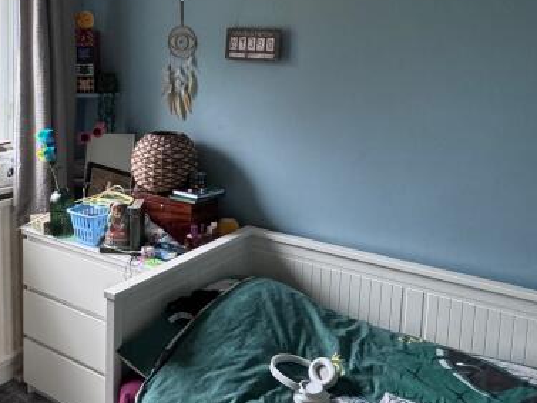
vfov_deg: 37.1
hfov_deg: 48.6
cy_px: 115
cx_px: 207
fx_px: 590
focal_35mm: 38
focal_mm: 2.22
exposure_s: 1/73
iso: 320
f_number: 2.2
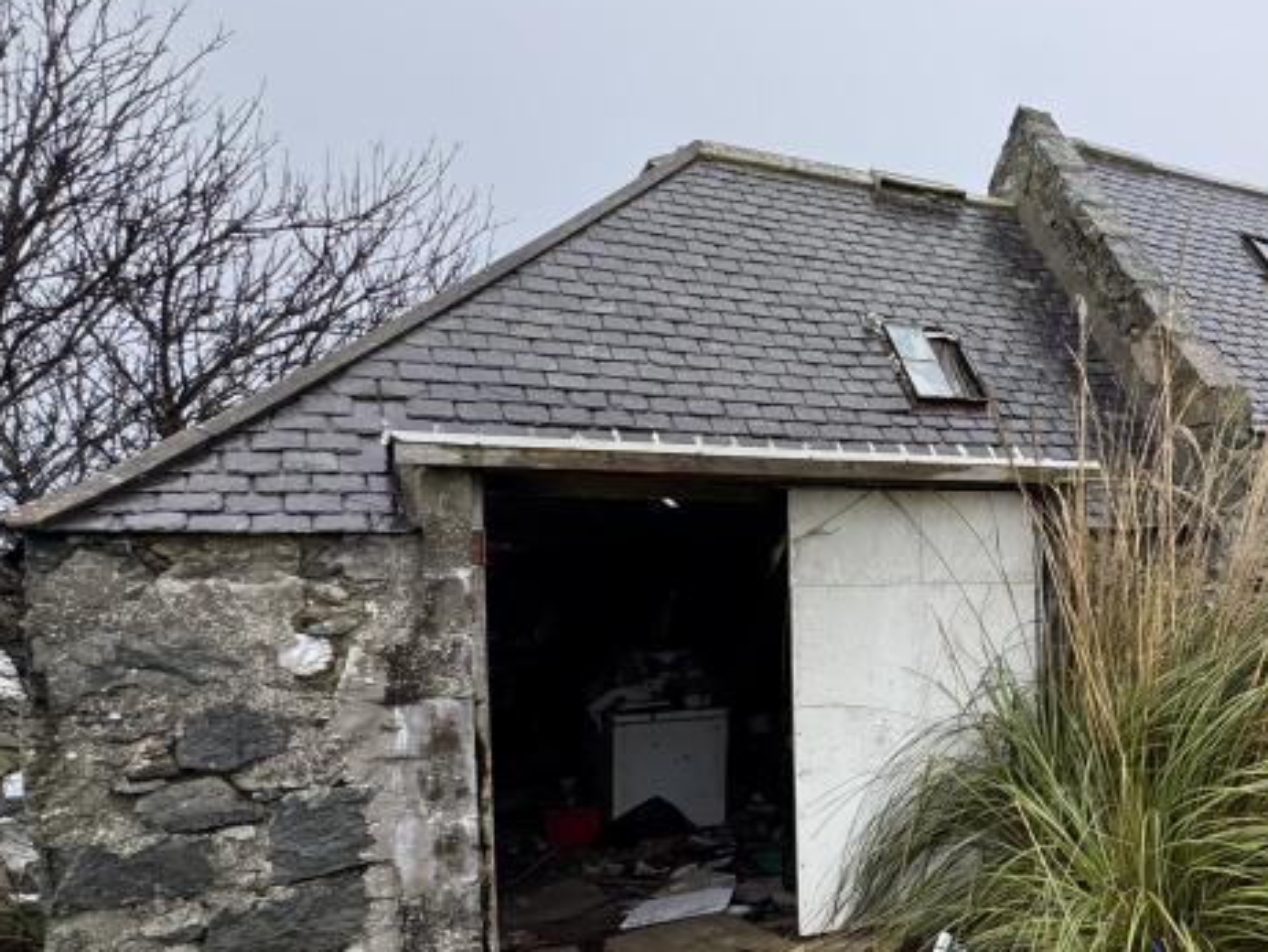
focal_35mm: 31
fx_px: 1136
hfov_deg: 49.5
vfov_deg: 45.2
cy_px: 579
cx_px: 1219
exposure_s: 1/99
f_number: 2.2
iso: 50
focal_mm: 2.22
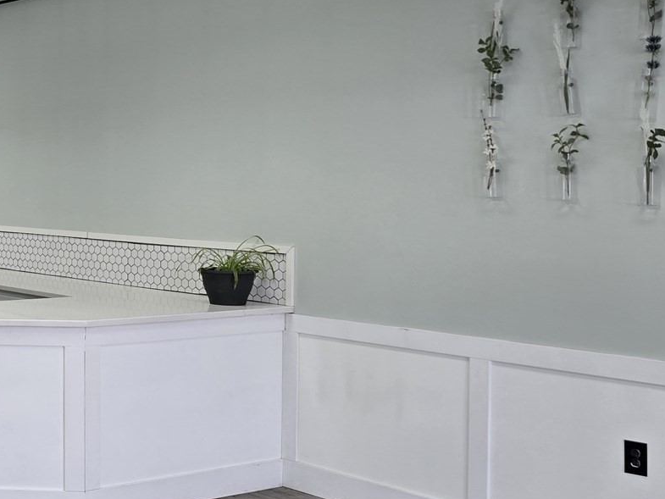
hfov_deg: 28.7
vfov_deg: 24.4
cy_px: 225
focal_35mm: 60
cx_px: -91
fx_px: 1153
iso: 25
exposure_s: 1/61
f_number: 1.7
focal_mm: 6.3
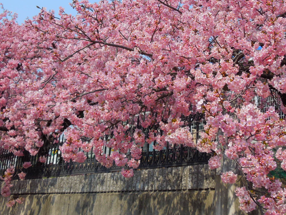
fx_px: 438
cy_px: 56
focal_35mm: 53
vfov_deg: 27.2
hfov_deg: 36.2
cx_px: 147
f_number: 3.6
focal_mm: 5.6
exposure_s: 1/1000
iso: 100
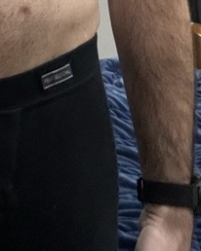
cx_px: -45
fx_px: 901
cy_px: -266
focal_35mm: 121
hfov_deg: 12.4
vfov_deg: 13.4
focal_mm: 2.69
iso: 400
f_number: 1.9
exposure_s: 1/30
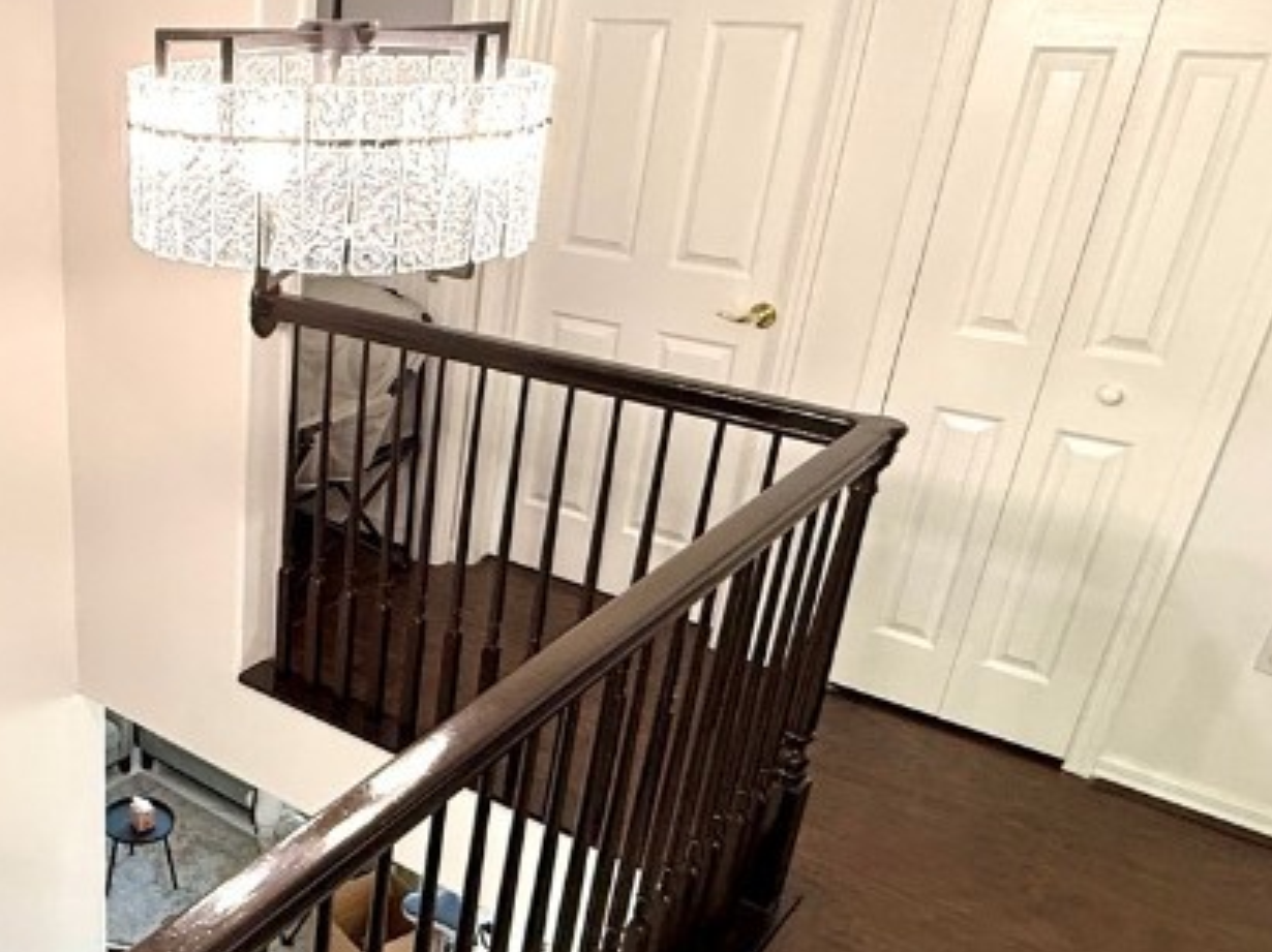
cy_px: 580
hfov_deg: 47.4
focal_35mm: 35
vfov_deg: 40.4
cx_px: 130
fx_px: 1285
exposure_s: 1/60
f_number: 2.2
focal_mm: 2.22
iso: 160
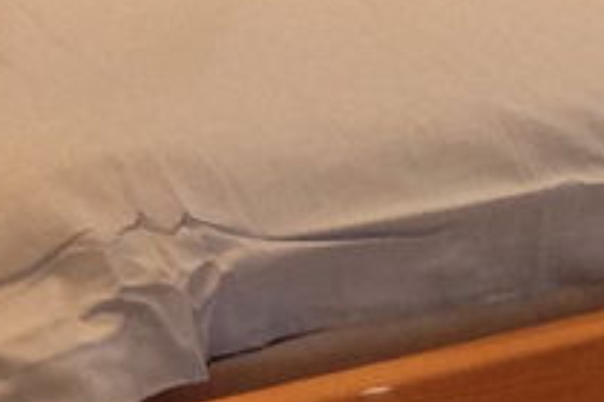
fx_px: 4395
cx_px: -820
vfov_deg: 4.8
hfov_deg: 7.4
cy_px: -1120
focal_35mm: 262
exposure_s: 1/20
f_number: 2.4
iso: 125
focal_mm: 4.12
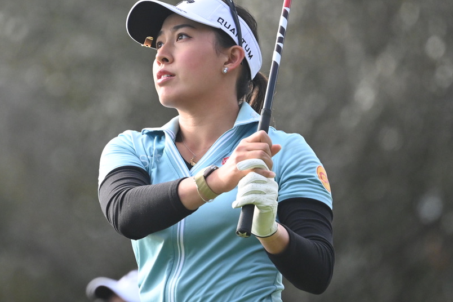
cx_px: 164
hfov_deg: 2.5
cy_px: 117
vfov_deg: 1.7
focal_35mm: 810
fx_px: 10192
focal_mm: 400
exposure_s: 1/3200
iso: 2800
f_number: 5.6
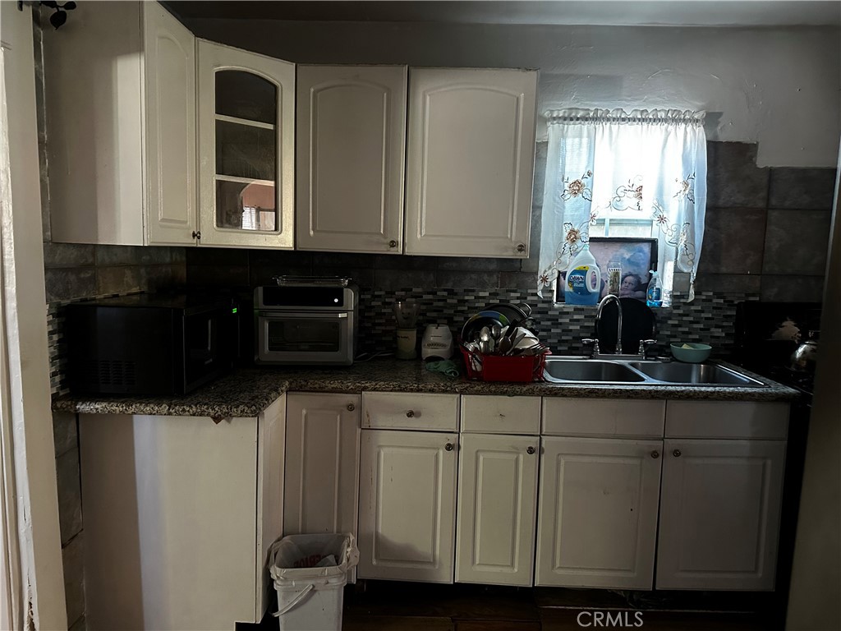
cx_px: 420
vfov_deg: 56.8
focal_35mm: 24
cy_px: 316
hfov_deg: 71.6
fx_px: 583
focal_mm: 6.86
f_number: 1.78
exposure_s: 1/30
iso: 1000
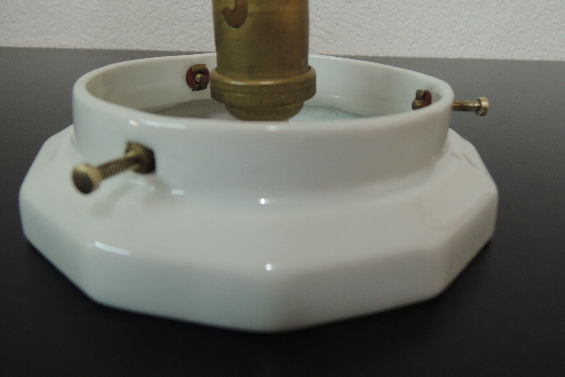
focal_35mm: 28
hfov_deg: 65.5
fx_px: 439
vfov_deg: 46.2
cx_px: 277
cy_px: 158
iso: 280
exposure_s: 1/30
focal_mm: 4.3
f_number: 2.8
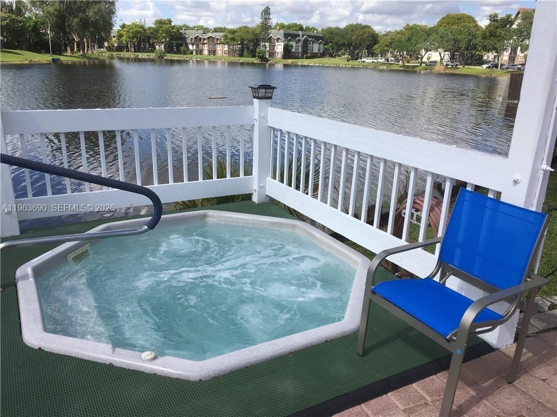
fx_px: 467
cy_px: 208
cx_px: 278
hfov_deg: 61.7
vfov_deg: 48.2
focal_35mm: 29
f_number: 2.2
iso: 25
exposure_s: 1/1479
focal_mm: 4.15
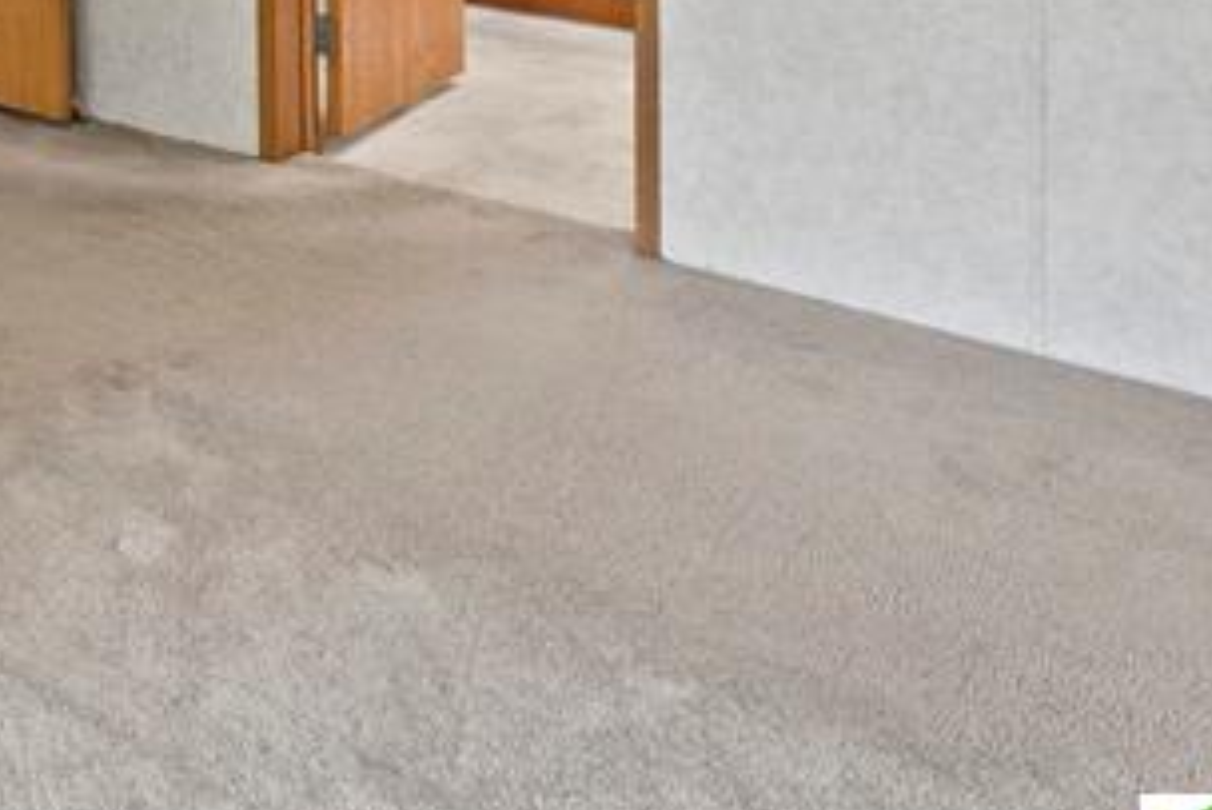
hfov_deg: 33.7
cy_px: -367
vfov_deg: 22.6
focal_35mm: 50
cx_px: -159
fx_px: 1684
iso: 320
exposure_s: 1.3
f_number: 9
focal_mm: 14
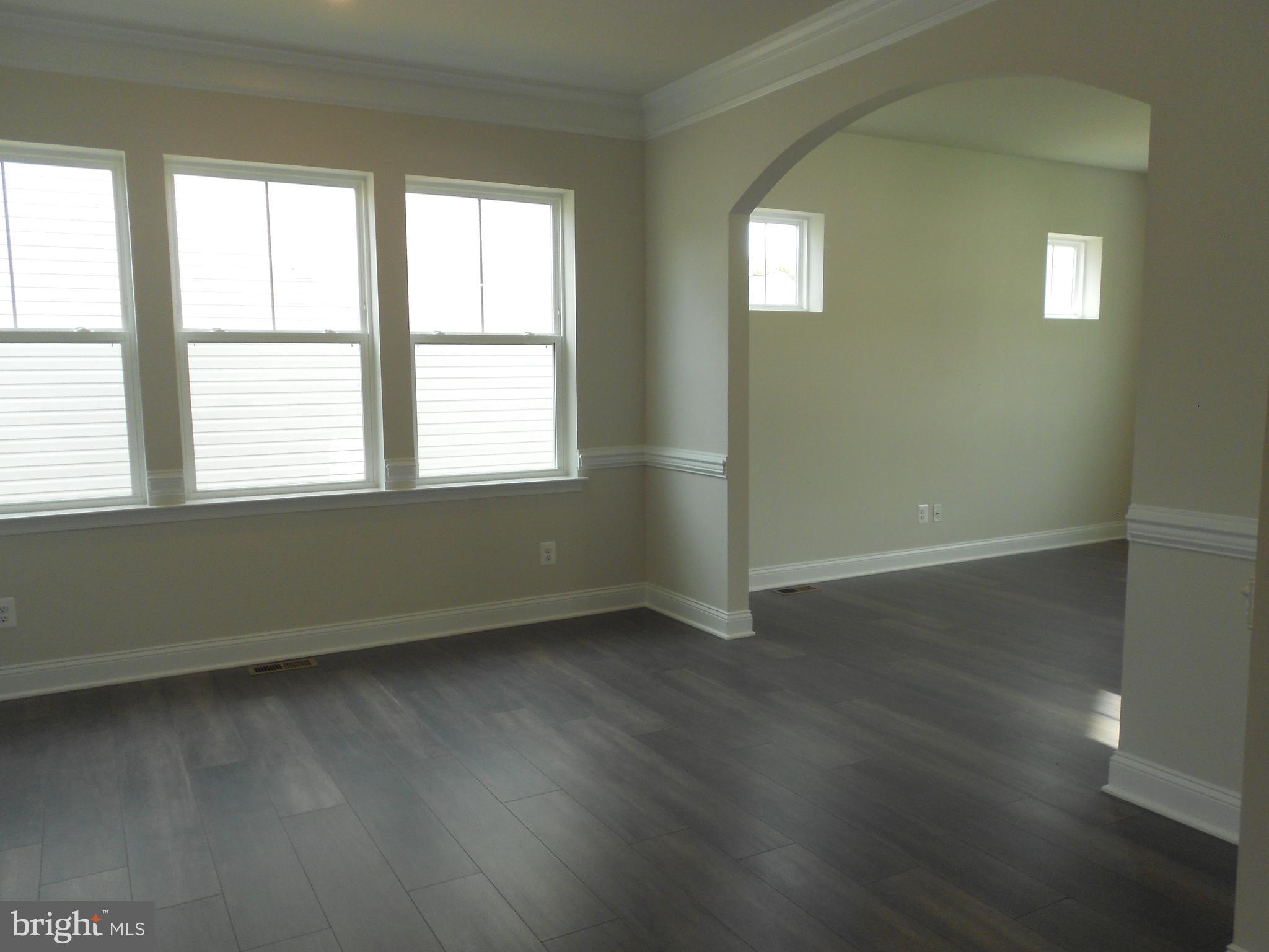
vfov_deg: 53.1
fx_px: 953
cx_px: 634
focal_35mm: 26
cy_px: 476
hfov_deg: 67.3
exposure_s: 1/80
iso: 80
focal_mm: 4.6
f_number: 3.2
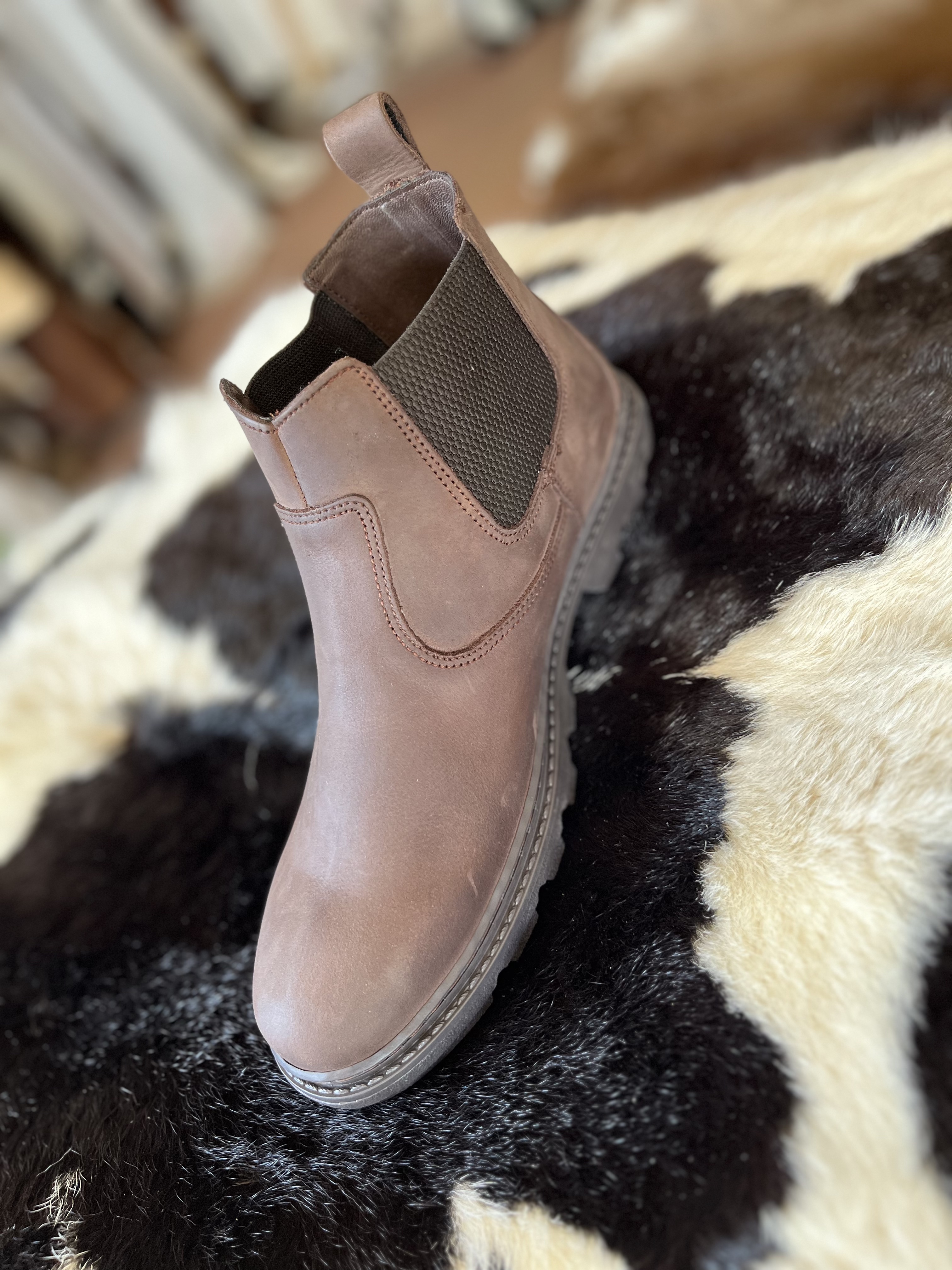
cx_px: 476
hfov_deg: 53.1
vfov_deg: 67.3
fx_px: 953
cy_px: 635
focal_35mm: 26
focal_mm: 5.1
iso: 125
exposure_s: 1/120
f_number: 1.6
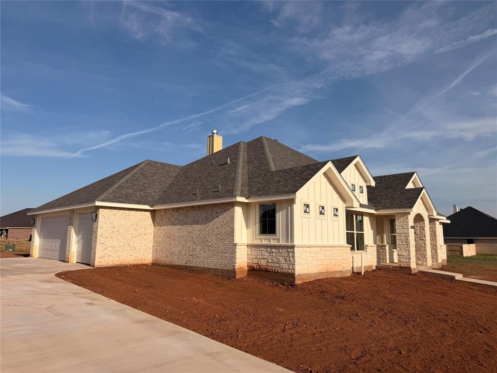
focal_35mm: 24
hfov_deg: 71.6
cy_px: 186
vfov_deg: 56.8
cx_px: 248
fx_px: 345
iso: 80
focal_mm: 6.76
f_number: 1.78
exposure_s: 1/8130
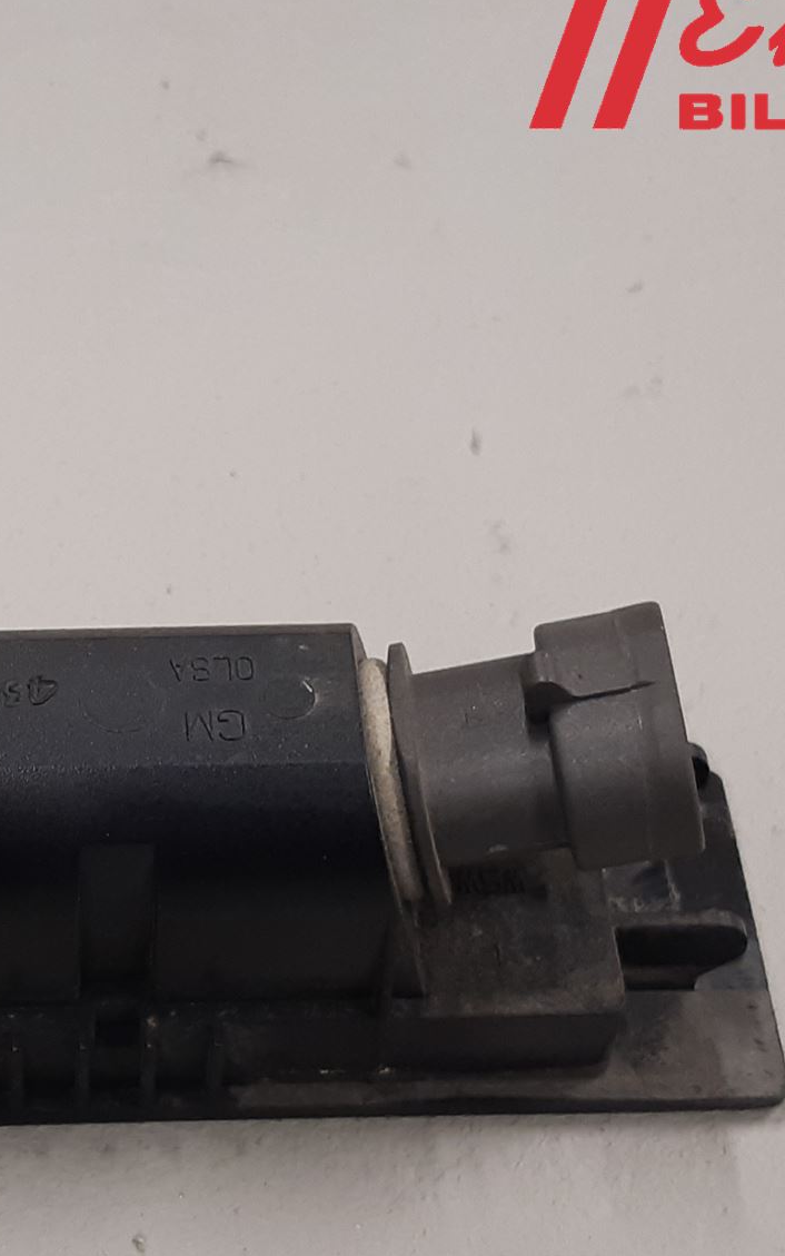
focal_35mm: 50
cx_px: 73
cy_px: 795
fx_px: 1711
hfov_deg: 25.0
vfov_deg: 40.0
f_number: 1.7
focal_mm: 3.93
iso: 100
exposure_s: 1/50
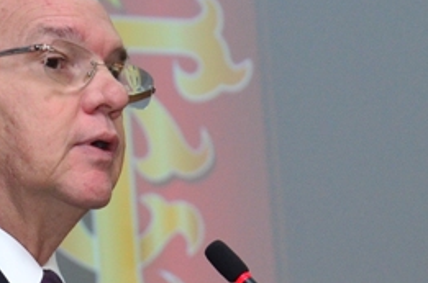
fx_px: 4047
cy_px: 260
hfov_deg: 6.1
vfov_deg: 4.0
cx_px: 110
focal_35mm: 341
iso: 1000
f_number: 5
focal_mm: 58
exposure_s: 1/60
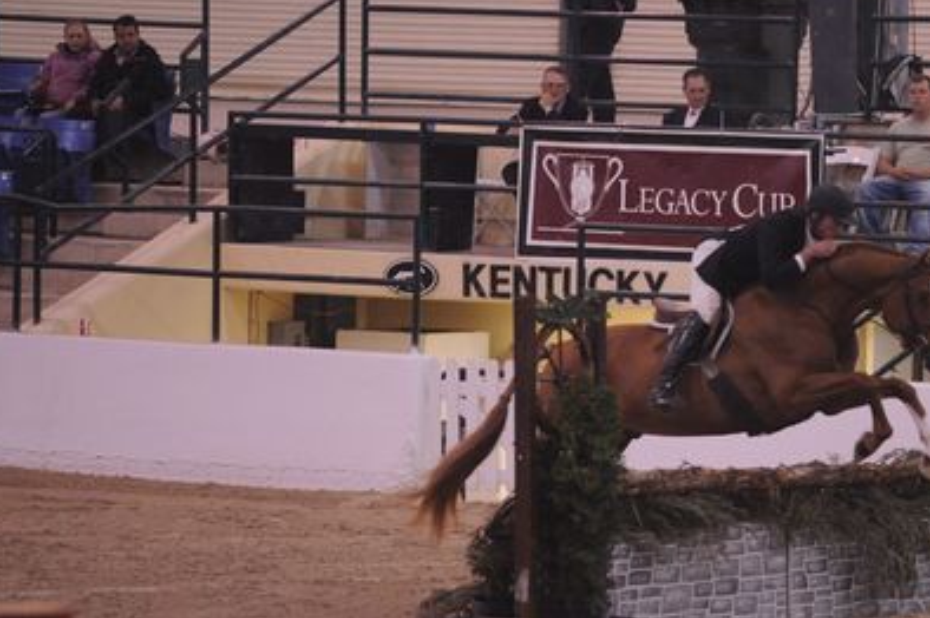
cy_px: 368
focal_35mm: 325
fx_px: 8389
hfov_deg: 6.3
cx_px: 663
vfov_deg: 4.2
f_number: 2.8
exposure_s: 1/400
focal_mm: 200
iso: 5000
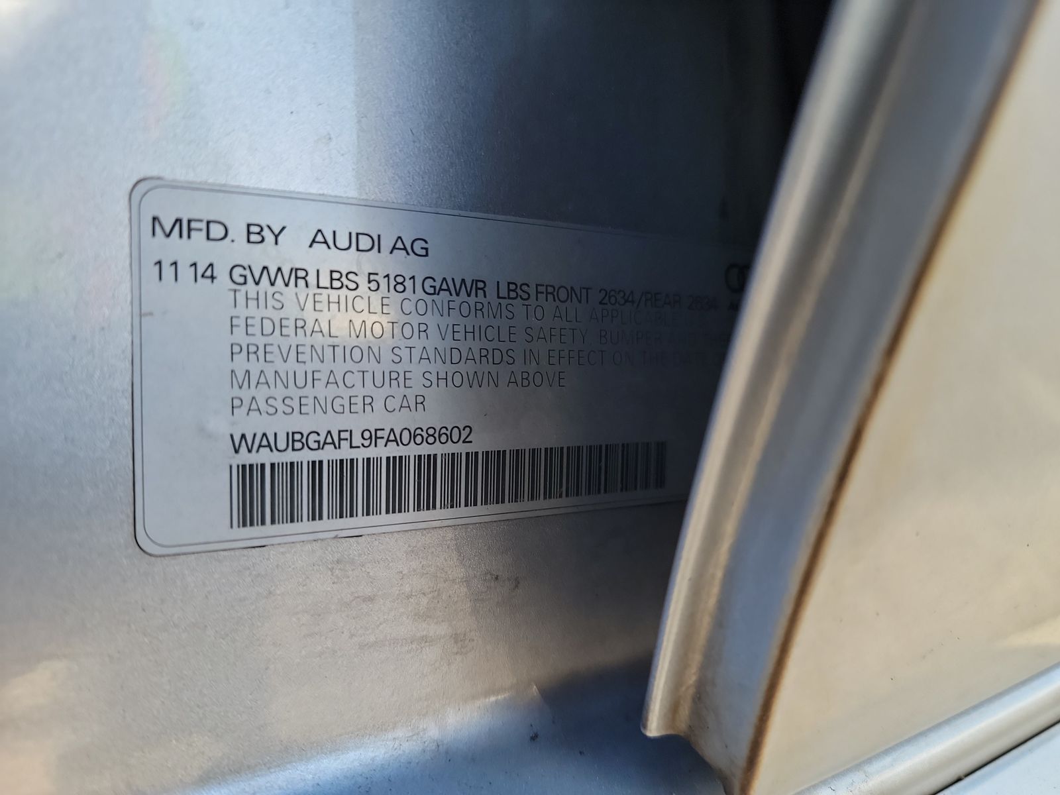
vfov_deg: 56.8
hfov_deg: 71.6
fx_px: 735
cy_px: 398
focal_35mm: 24
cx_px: 530
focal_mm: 6.7
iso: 63
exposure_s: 1/59
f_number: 1.8
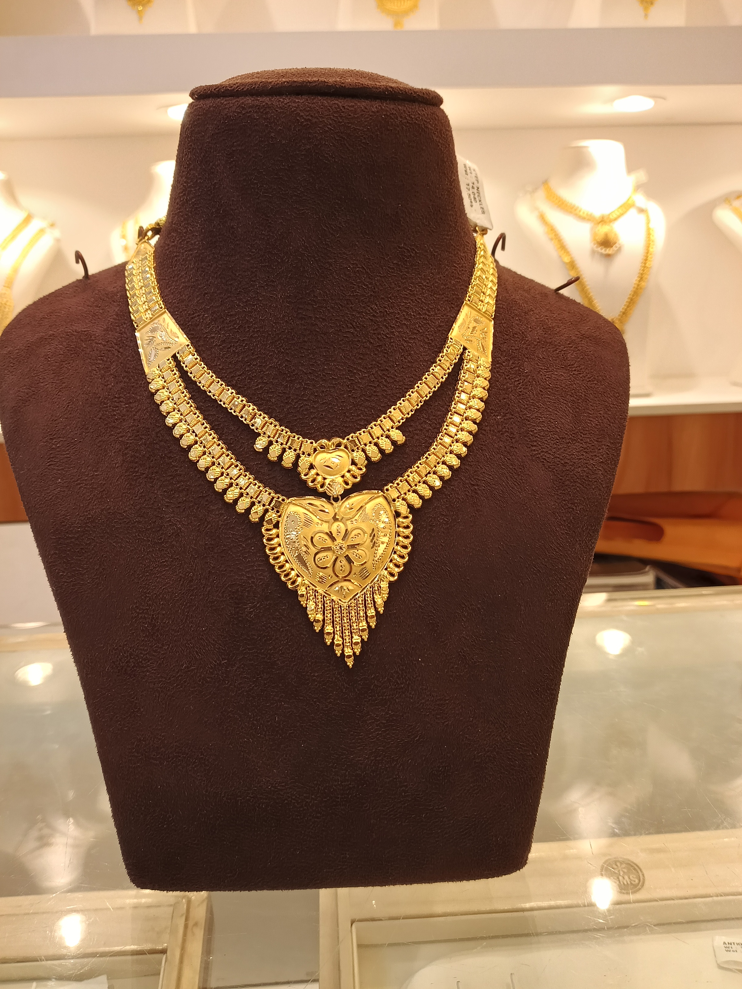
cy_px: 494
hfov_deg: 51.4
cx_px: 371
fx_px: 772
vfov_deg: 65.3
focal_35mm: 27
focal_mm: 3.61
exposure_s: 1/100
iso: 80
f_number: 1.8
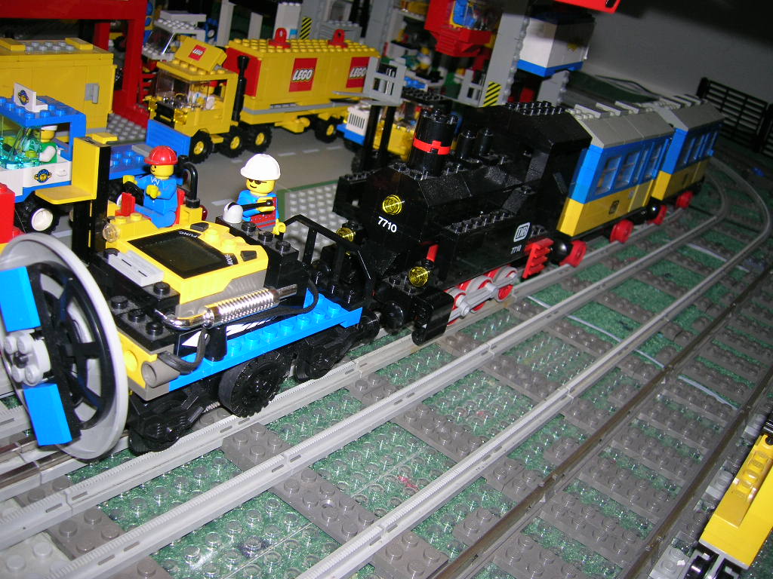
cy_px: 290
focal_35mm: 34
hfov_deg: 54.0
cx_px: 386
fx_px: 759
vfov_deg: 41.8
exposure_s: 1/60.1
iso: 50
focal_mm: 5.7
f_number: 2.9
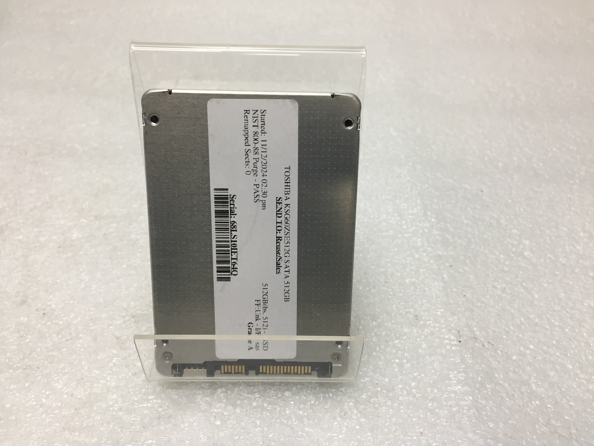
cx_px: 297
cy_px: 223
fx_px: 498
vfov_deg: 48.2
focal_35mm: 29
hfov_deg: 61.7
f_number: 2.2
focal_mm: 4.15
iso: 32
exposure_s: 1/40
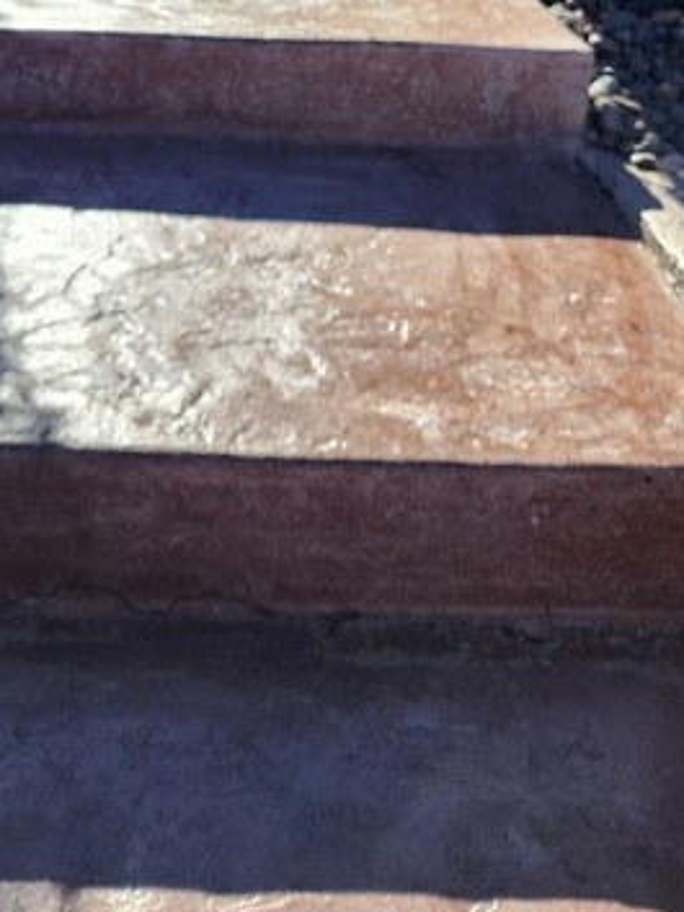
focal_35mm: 50
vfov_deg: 35.0
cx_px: 284
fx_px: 1317
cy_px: 21
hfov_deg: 29.1
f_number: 1.8
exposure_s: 1/673
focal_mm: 6.4
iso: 12
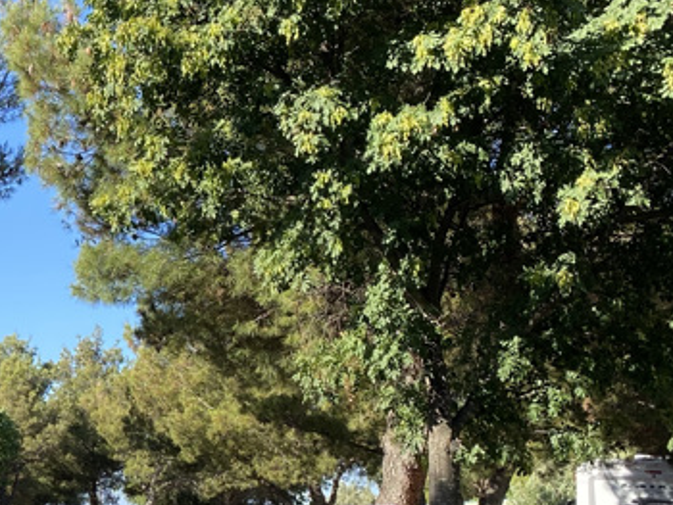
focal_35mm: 76
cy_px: 378
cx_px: -233
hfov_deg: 22.5
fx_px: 1479
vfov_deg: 19.3
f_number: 1.8
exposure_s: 1/724
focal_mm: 4.25
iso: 32
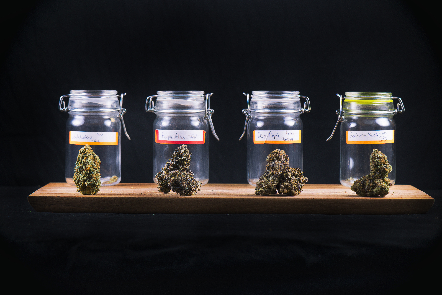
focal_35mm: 85
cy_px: 148
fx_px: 1044
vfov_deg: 16.1
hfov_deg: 23.9
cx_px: 221
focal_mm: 85
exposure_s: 1/160
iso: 125
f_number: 6.3
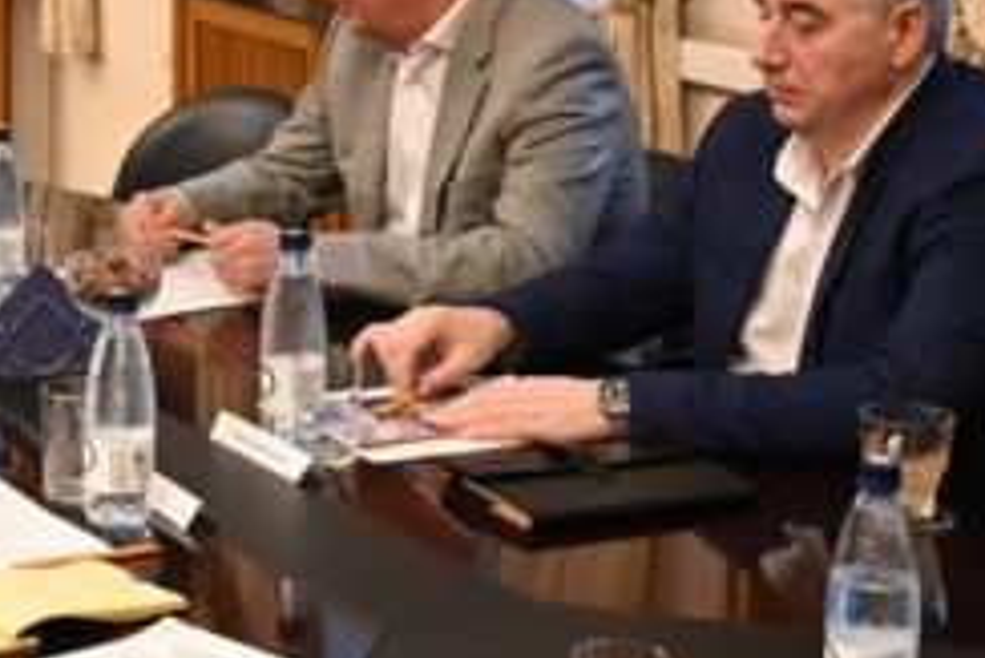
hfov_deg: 19.1
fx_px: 2875
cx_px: 113
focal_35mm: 105
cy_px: 42
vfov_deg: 12.9
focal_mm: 25
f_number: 4.5
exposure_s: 1/60
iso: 3200
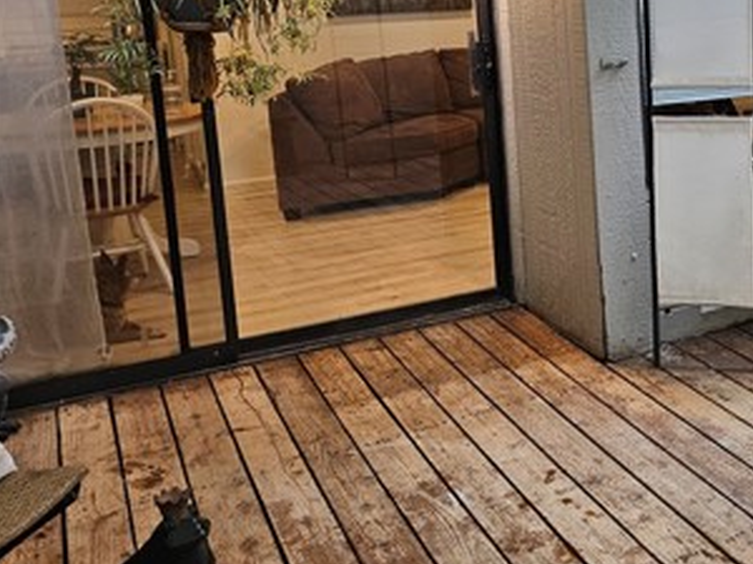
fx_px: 1066
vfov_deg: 28.9
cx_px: 796
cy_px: 98
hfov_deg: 34.4
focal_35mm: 49
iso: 160
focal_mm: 5.4
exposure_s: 1/120
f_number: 1.8
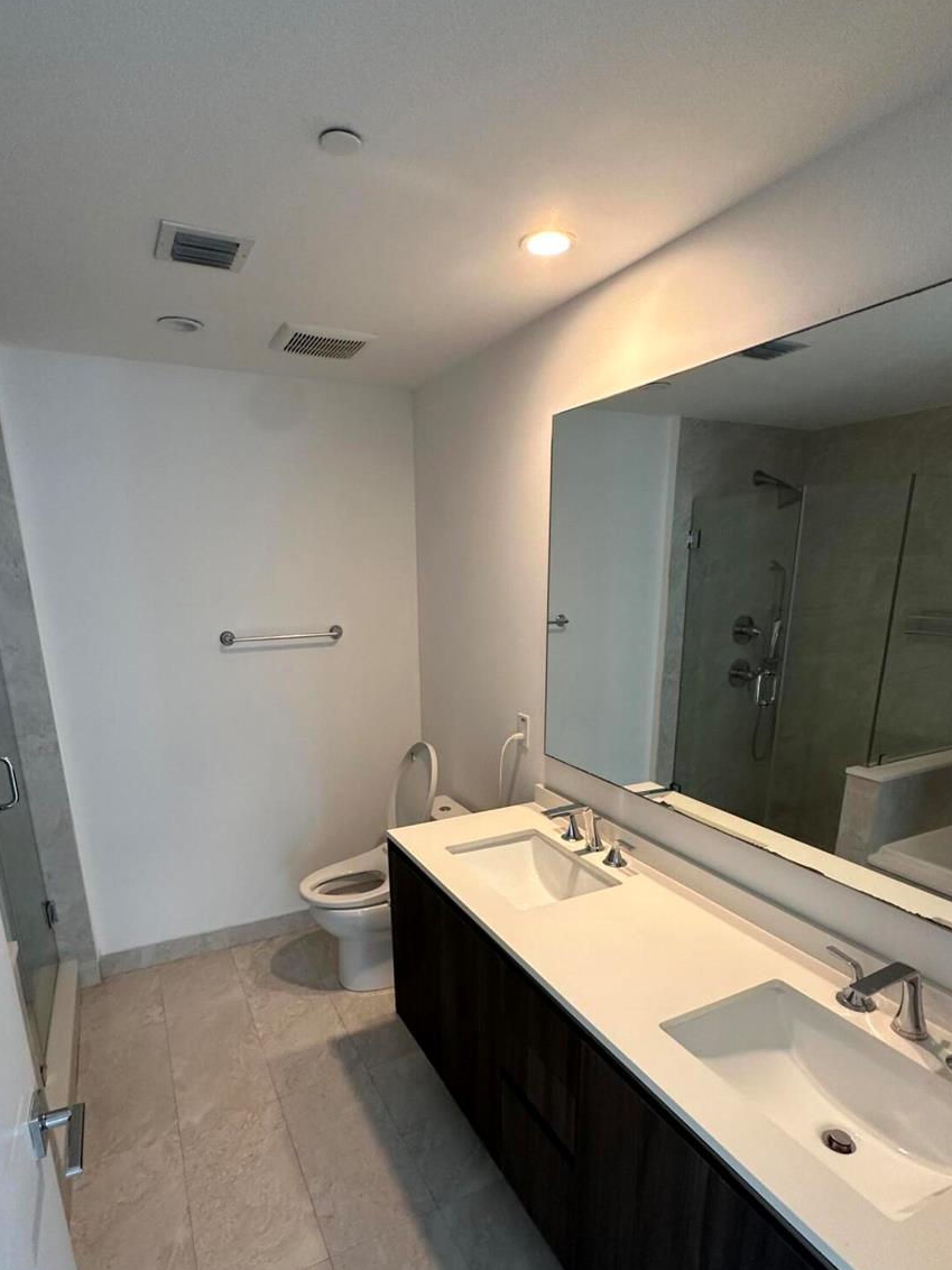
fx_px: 697
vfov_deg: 83.6
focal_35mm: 19
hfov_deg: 68.7
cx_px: 470
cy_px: 762
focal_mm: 2.22
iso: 250
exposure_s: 1/60
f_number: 2.2
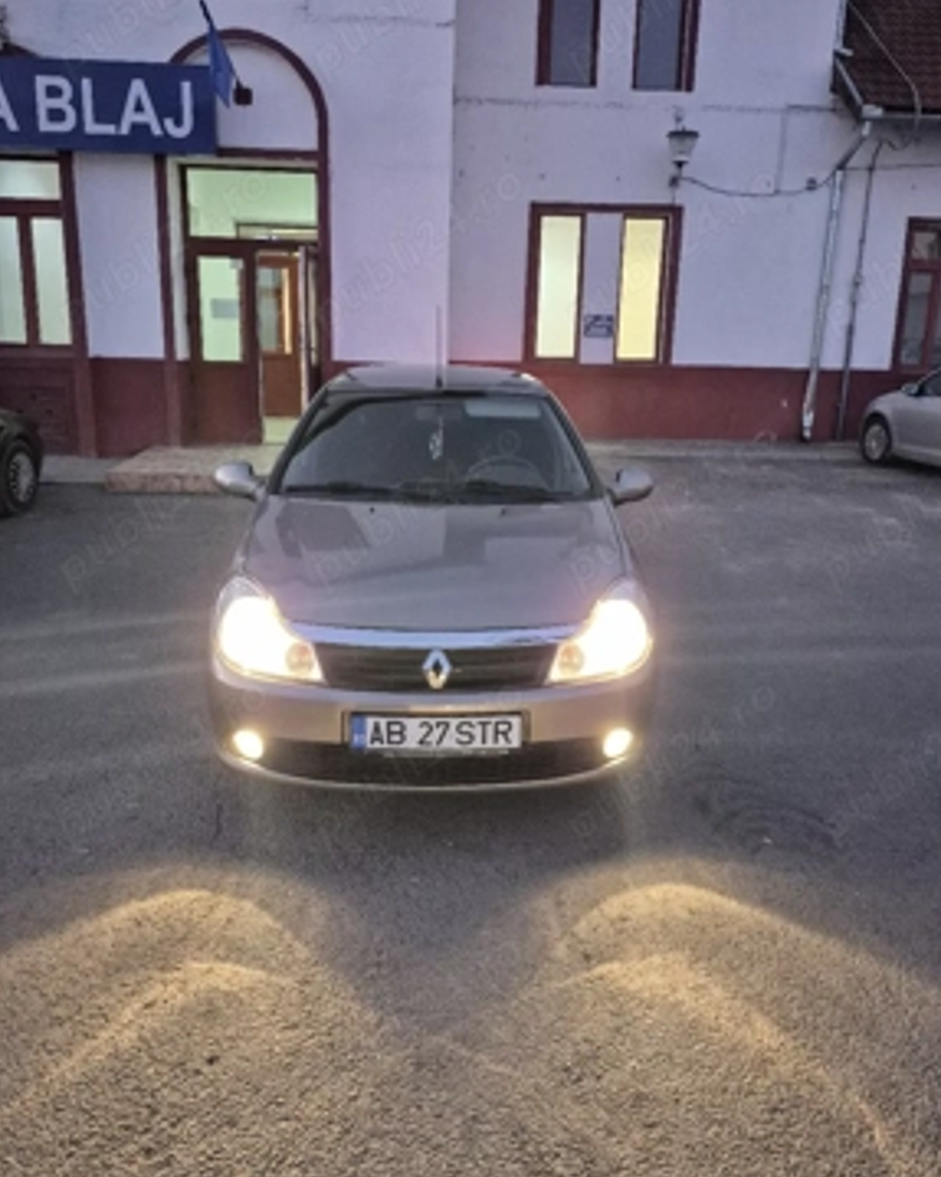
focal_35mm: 25
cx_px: 482
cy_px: 544
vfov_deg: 68.0
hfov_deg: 56.8
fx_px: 871
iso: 1000
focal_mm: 5.4
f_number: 1.8
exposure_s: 1/100
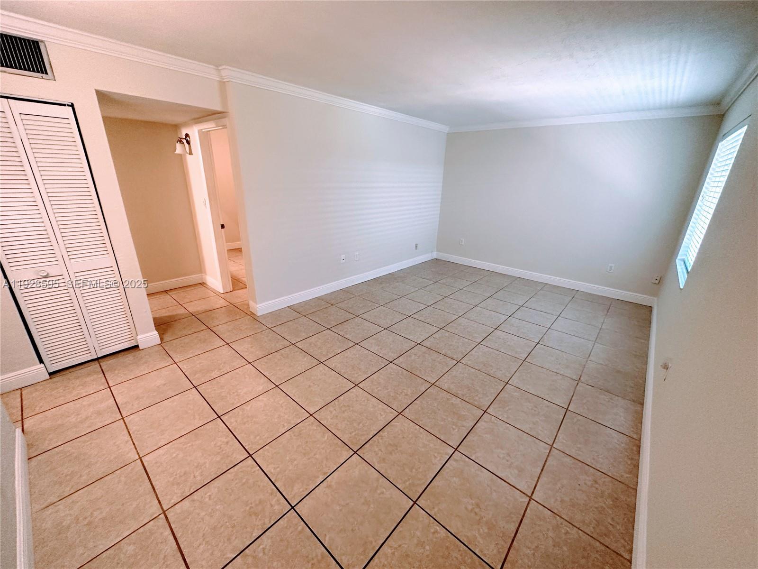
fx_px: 307
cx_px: 379
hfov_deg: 102.1
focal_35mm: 14
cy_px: 284
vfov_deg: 85.7
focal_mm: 2.22
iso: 250
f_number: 2.2
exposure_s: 1/120
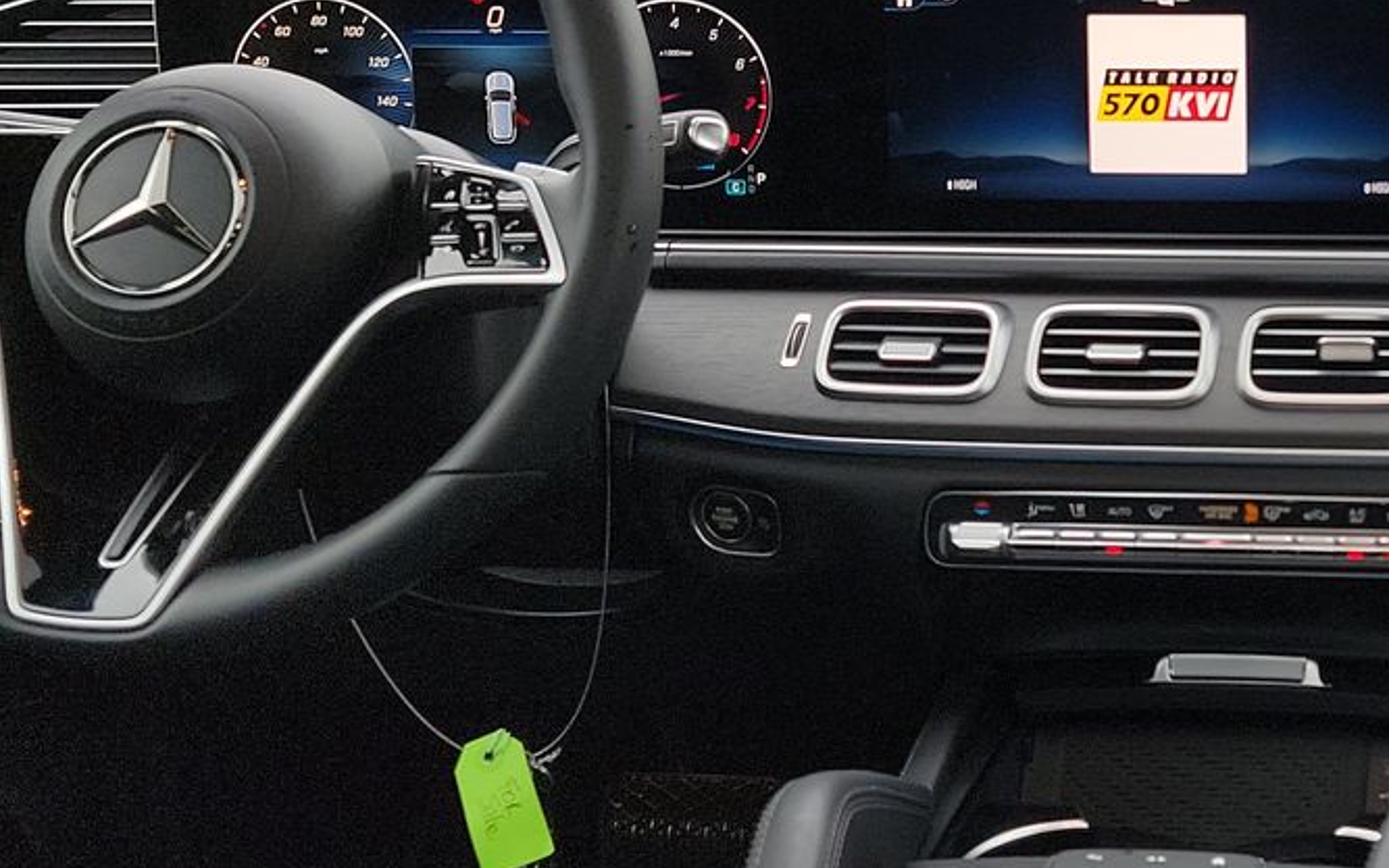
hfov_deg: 31.0
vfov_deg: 21.1
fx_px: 2309
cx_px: 1399
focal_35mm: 61
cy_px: 206
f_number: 1.8
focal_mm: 6.7
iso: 60
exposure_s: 1/59
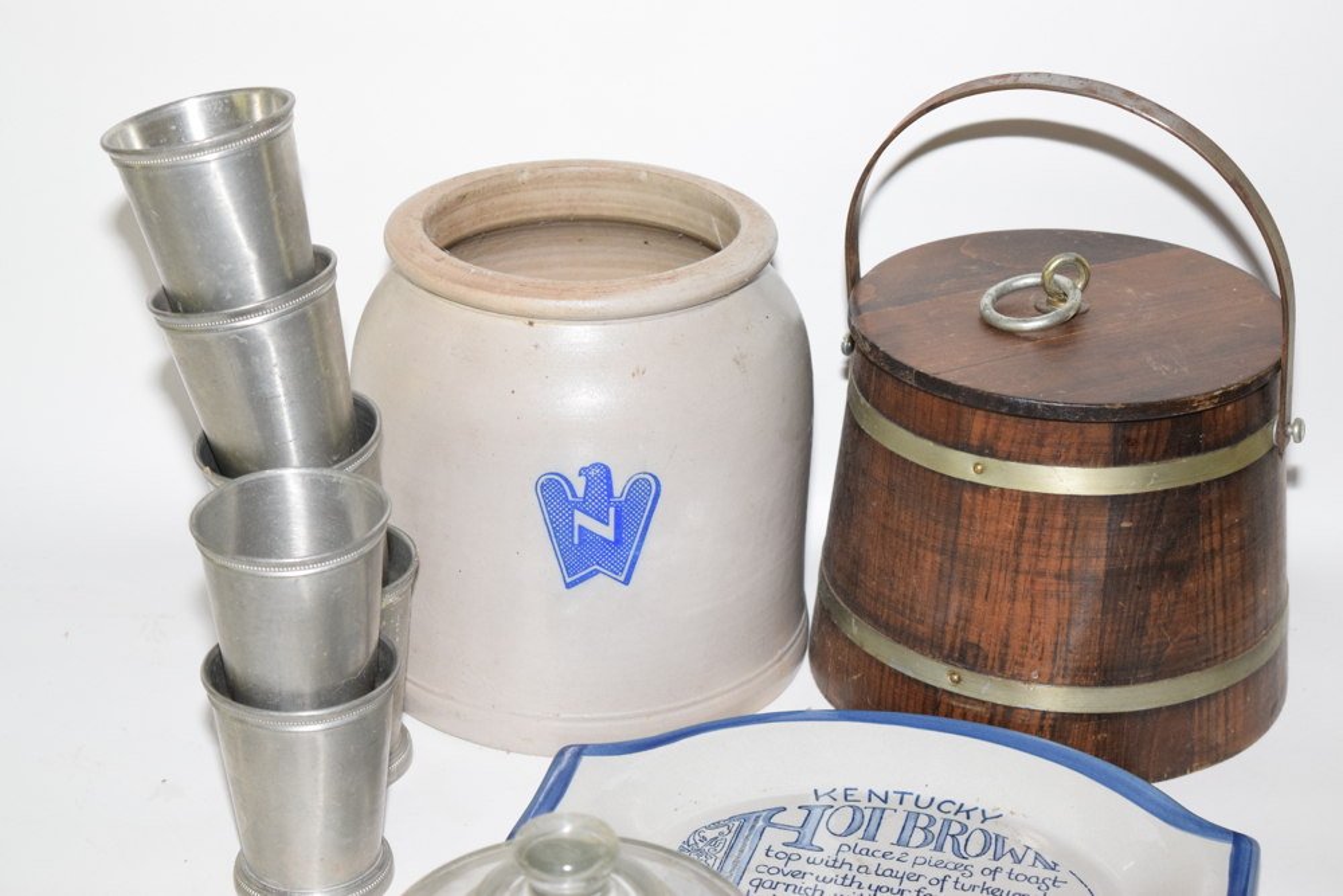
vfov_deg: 17.5
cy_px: 448
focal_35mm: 78
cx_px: 672
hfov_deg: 26.0
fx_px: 2910
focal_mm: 52
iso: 1400
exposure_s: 1/60
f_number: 5.6
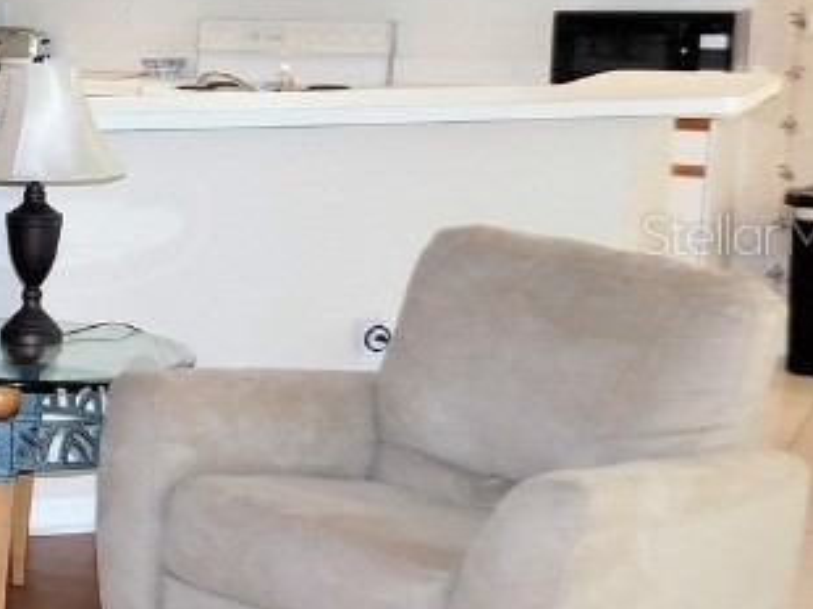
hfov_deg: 21.1
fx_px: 1784
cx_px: -454
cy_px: 234
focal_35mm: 76
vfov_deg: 19.3
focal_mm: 4
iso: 250
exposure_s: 1/30
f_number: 3
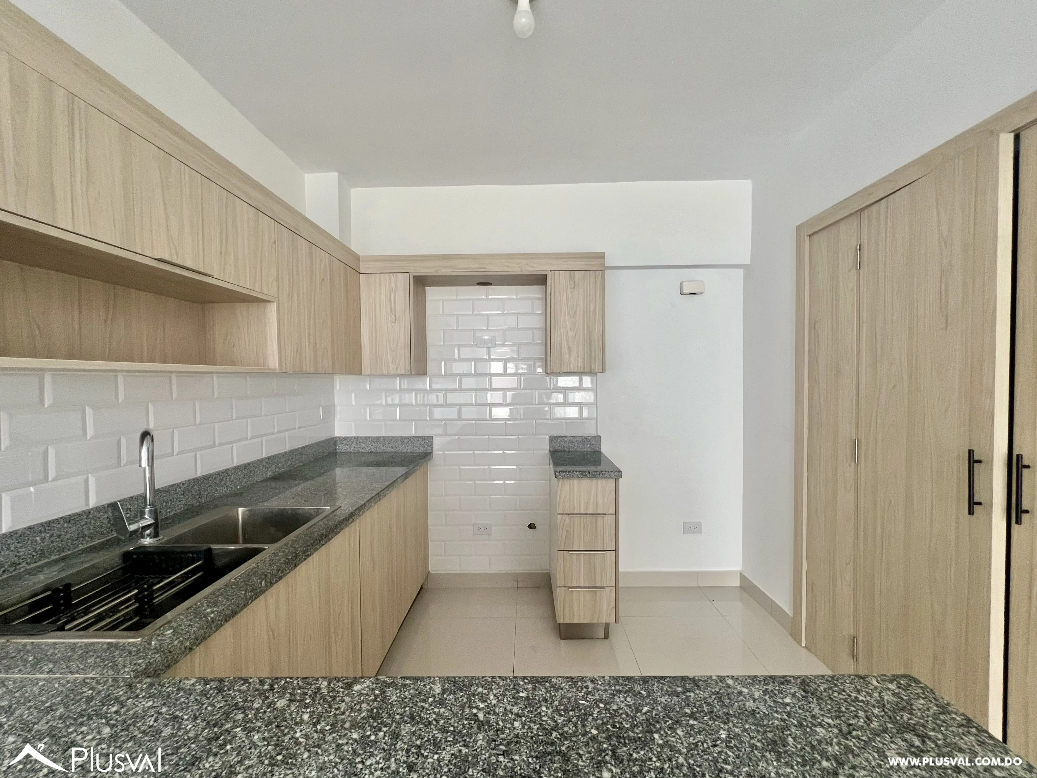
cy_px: 389
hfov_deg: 106.2
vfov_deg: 89.9
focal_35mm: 13
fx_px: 389
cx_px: 518
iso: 125
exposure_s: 1/99
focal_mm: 1.57
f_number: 1.8
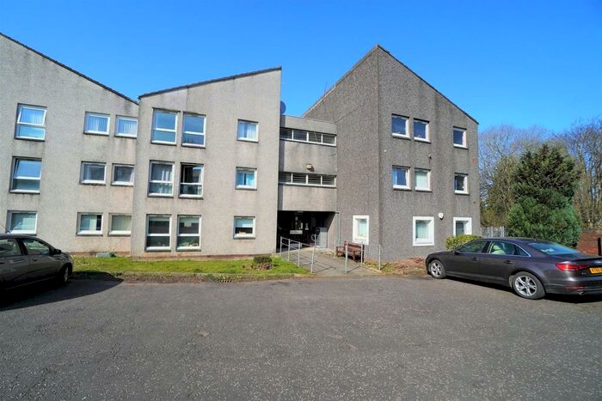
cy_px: 200
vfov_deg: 77.4
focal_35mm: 15
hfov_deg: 100.4
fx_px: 251
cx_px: 301
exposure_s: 1/1000
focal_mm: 10
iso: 320
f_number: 8
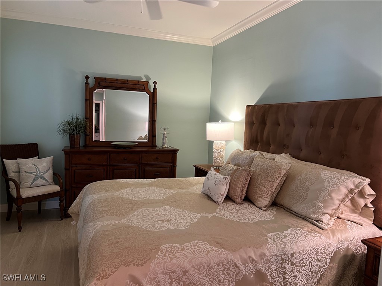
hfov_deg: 67.3
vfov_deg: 53.1
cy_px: 143
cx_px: 191
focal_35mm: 26
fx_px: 287
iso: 250
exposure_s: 1/60
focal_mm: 5.7
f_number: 1.5
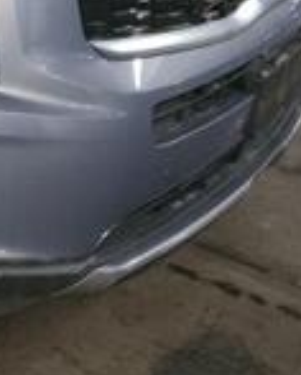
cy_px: -28
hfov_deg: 17.3
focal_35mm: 77
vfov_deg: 23.3
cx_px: -189
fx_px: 856
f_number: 1.8
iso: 431
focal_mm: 6.4
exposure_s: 1/12
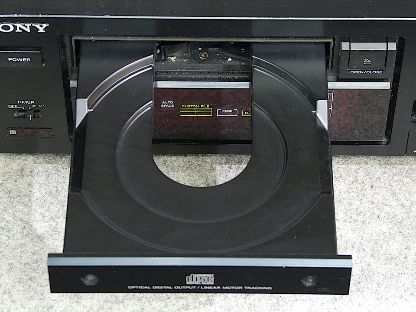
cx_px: 208
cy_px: 156
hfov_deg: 15.9
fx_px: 1490
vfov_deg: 12.0
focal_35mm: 124
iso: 200
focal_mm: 22.3
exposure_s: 1/1.6
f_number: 5.2
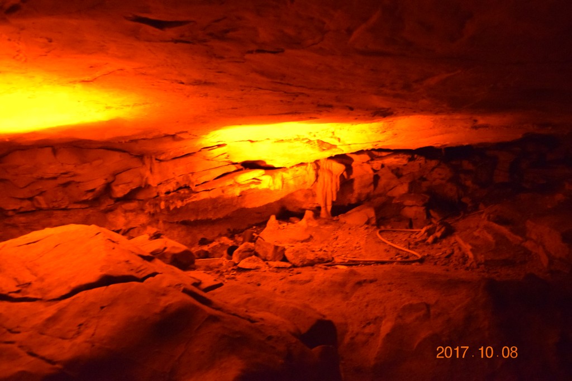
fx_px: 476
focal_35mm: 30
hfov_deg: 61.9
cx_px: 286
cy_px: 190
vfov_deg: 43.6
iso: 6400
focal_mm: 20
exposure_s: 1/13
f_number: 3.5
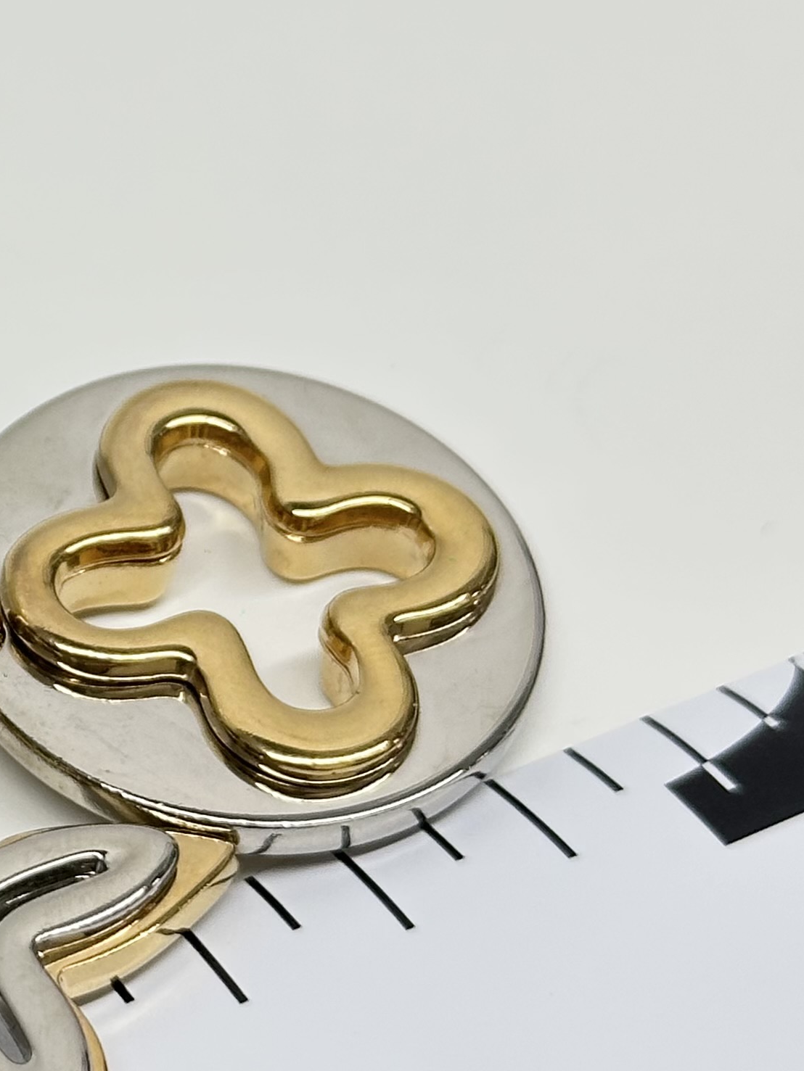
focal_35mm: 131
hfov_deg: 11.1
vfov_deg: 15.0
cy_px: 450
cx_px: -198
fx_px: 4056
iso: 50
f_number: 1.78
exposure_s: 1/56
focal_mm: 6.86
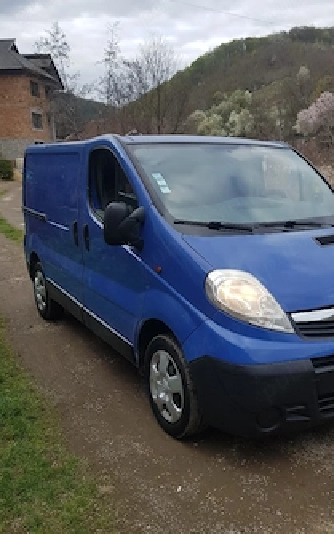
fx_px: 480
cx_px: 221
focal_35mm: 33
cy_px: 254
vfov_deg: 58.1
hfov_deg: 38.0
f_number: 1.7
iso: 40
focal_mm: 4.2
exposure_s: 1/588
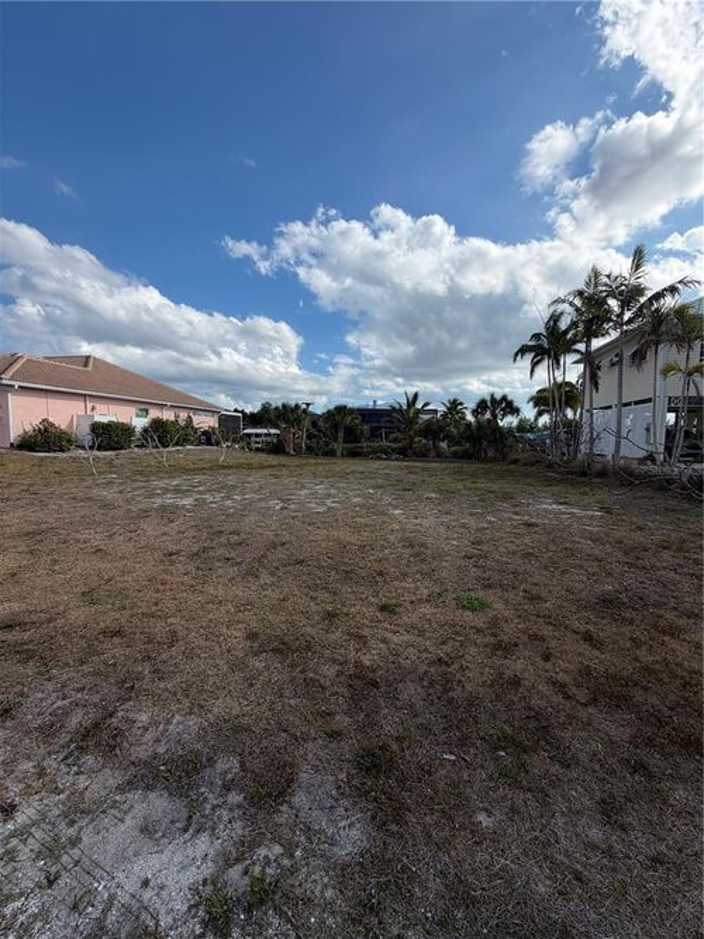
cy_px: 470
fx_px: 380
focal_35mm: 14
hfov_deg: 85.7
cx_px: 352
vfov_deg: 102.1
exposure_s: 1/970
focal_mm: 2.22
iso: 20
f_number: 2.2
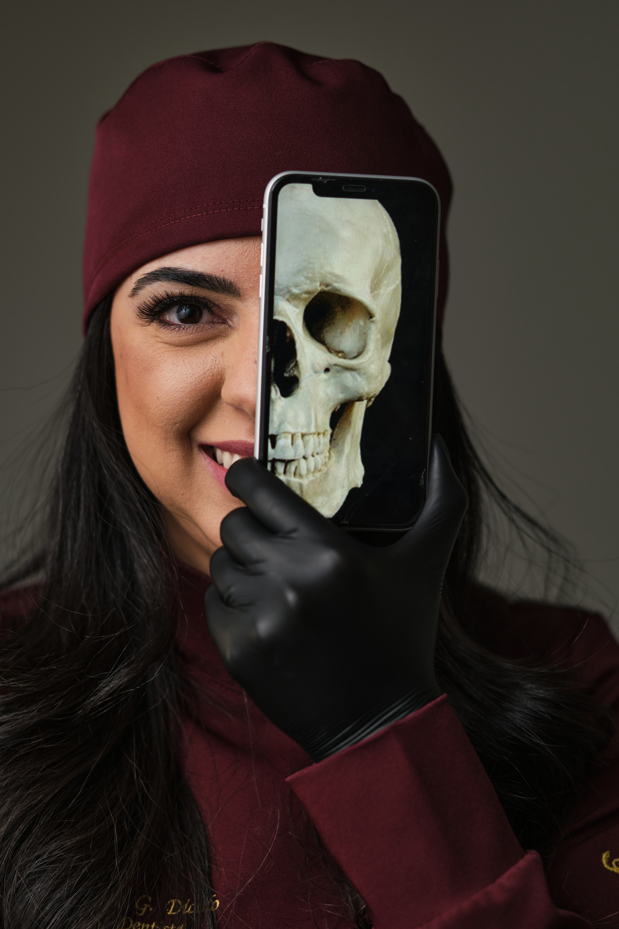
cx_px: 310
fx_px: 1934
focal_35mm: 75
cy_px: 464
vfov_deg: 27.0
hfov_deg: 18.2
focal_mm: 50
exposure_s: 1/250
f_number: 2.2
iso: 80
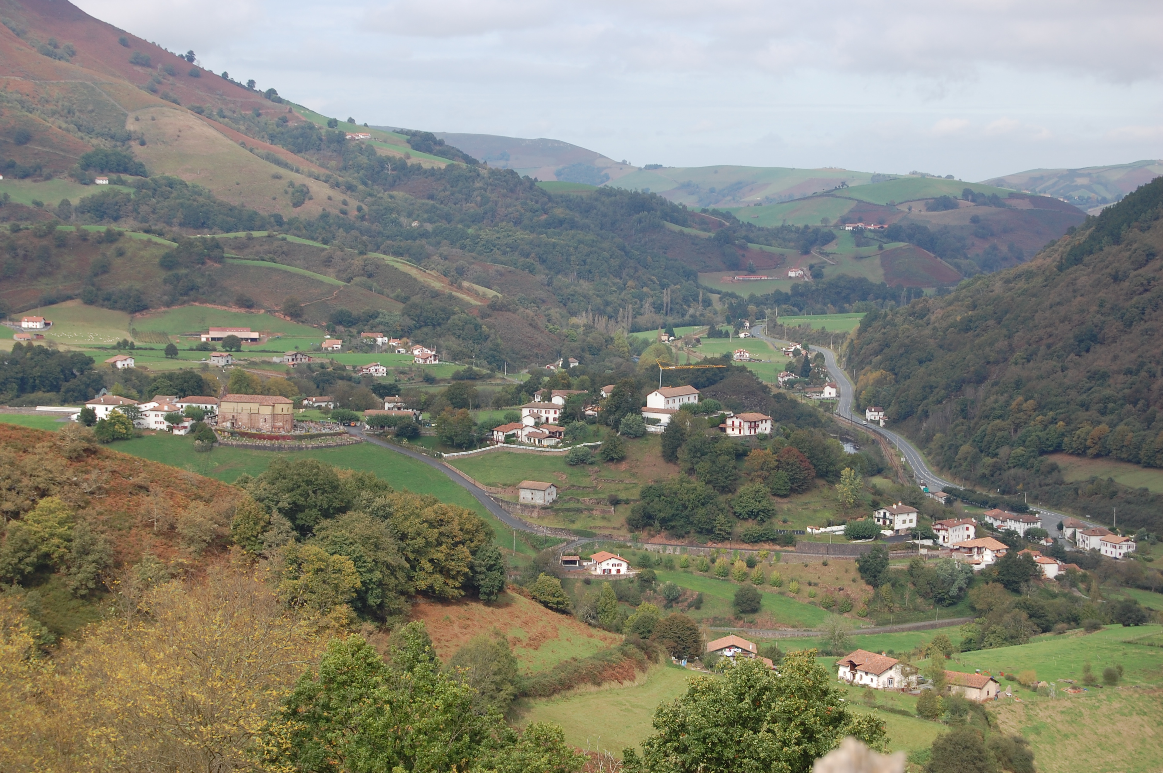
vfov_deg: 16.5
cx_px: 582
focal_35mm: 82
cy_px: 386
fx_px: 2663
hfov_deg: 24.6
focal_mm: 55
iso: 200
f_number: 8
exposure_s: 1/200
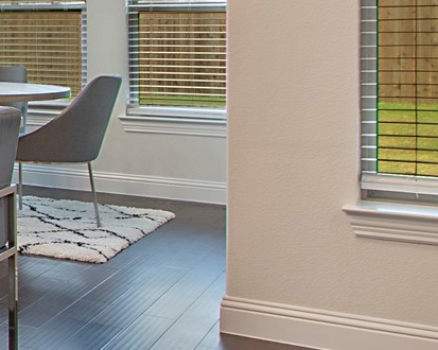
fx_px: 959
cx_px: -462
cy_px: 6
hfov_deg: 17.5
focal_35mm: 74
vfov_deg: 20.1
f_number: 8
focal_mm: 10
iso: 100
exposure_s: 1/6
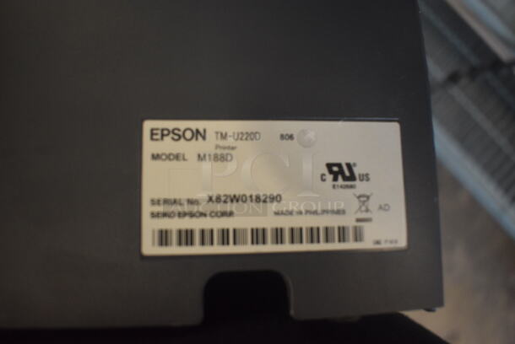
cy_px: 172
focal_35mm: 27
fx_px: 387
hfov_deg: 67.3
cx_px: 258
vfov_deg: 48.0
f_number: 3.5
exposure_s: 1/125
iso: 1400
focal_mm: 18
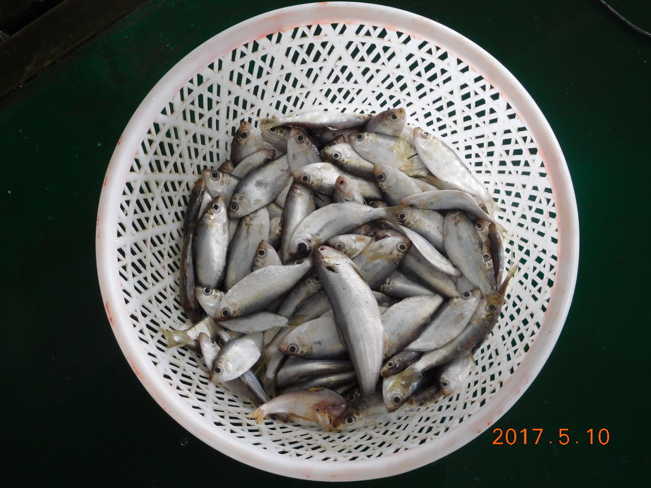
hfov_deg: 46.8
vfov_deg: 36.0
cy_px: 244
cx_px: 326
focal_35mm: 40
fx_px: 752
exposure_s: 1/30
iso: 220
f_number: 3.9
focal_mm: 7.1
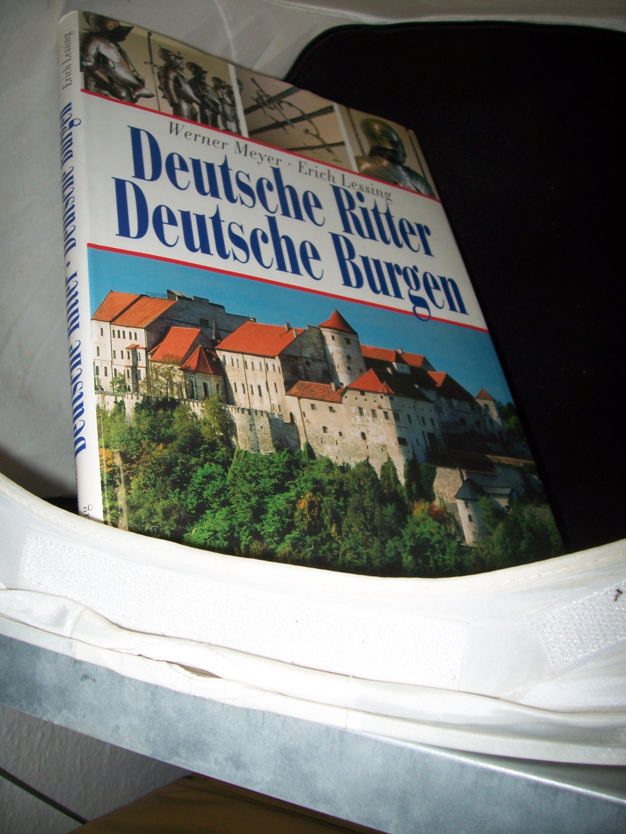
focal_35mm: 34
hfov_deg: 41.8
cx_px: 313
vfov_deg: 54.0
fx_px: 820
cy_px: 417
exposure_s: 1/60
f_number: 2.7
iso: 80
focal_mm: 5.6
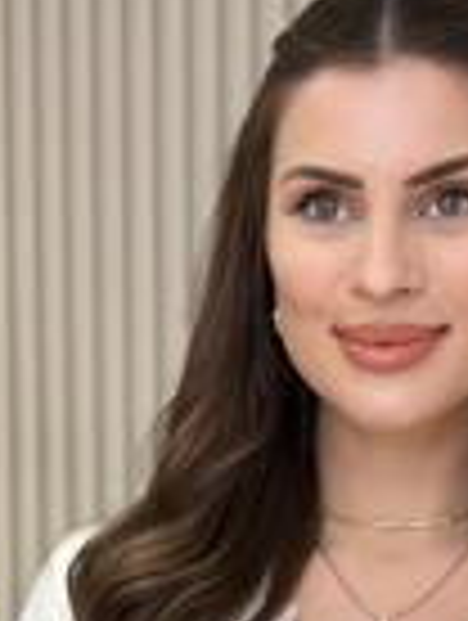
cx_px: 194
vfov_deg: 10.3
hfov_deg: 8.1
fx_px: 3325
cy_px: 947
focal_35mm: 185
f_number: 1.78
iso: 64
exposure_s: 1/144
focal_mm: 6.86
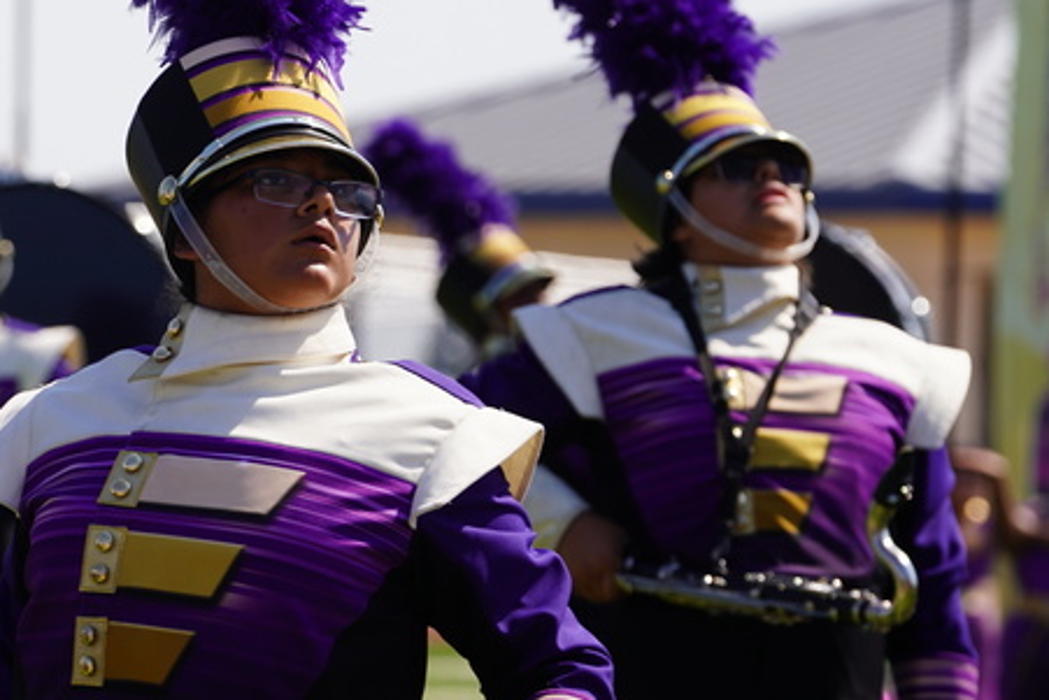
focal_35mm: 450
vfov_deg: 3.1
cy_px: 359
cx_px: -114
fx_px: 13116
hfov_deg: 4.6
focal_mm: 198
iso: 100
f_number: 5.6
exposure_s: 1/400
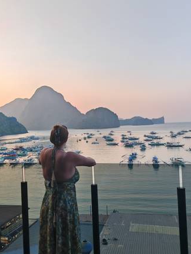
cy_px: 131
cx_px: 73
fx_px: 294
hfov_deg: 35.8
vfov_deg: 46.8
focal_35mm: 40
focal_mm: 7.62
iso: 50
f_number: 1.6
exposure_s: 1/660
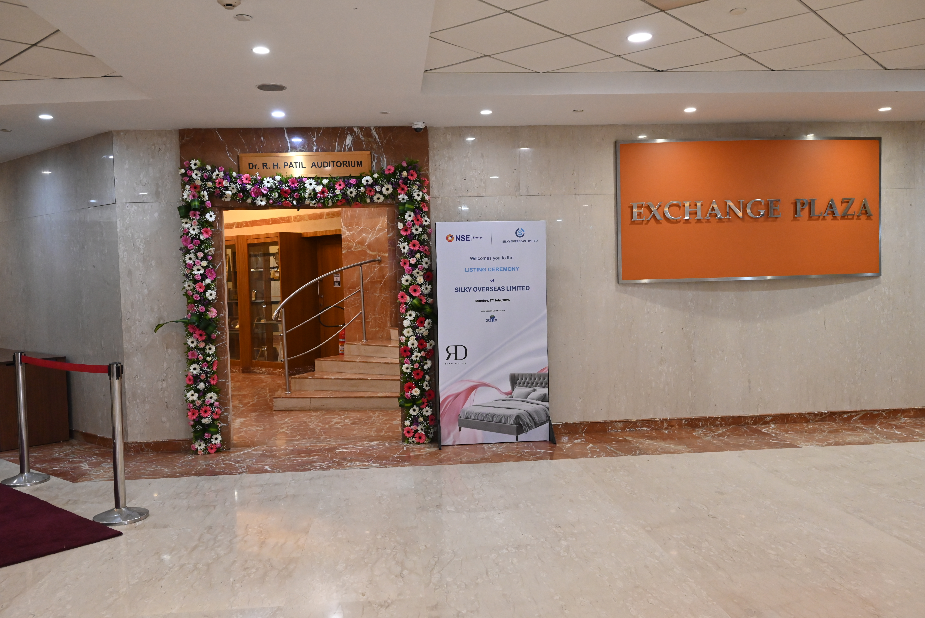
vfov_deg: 43.0
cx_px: 462
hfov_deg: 61.1
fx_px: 784
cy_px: 309
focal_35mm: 30
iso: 4000
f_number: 5.6
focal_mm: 30.5
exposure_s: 1/125
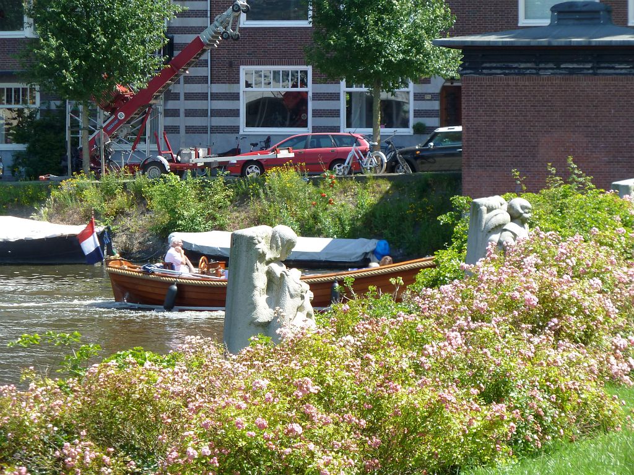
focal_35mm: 169
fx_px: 3095
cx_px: 317
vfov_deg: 8.8
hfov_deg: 11.7
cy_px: 238
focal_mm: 27.8
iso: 80
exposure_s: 1/160
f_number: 4.5
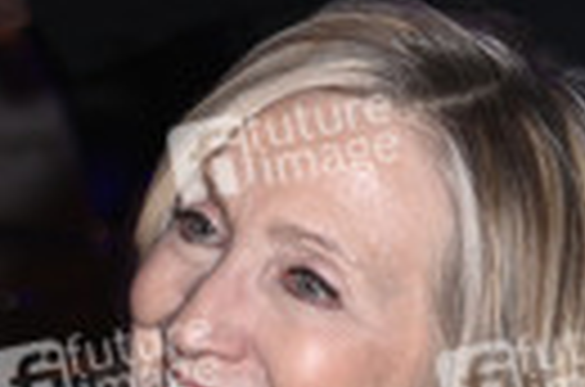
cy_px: 486
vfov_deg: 3.9
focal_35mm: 348
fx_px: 5641
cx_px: 614
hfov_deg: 5.9
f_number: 5.6
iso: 800
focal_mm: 100
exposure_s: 1/125
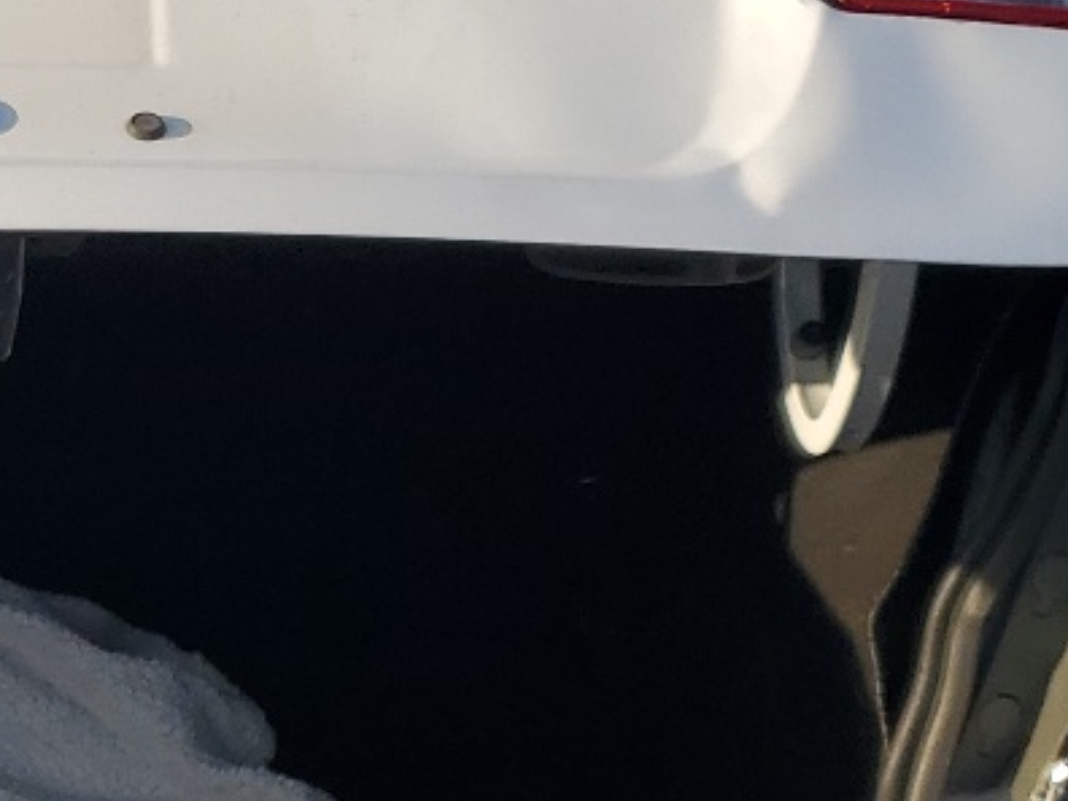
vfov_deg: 14.0
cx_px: -40
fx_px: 3240
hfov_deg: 18.2
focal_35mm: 105
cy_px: 647
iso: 50
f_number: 1.5
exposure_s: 1/2500
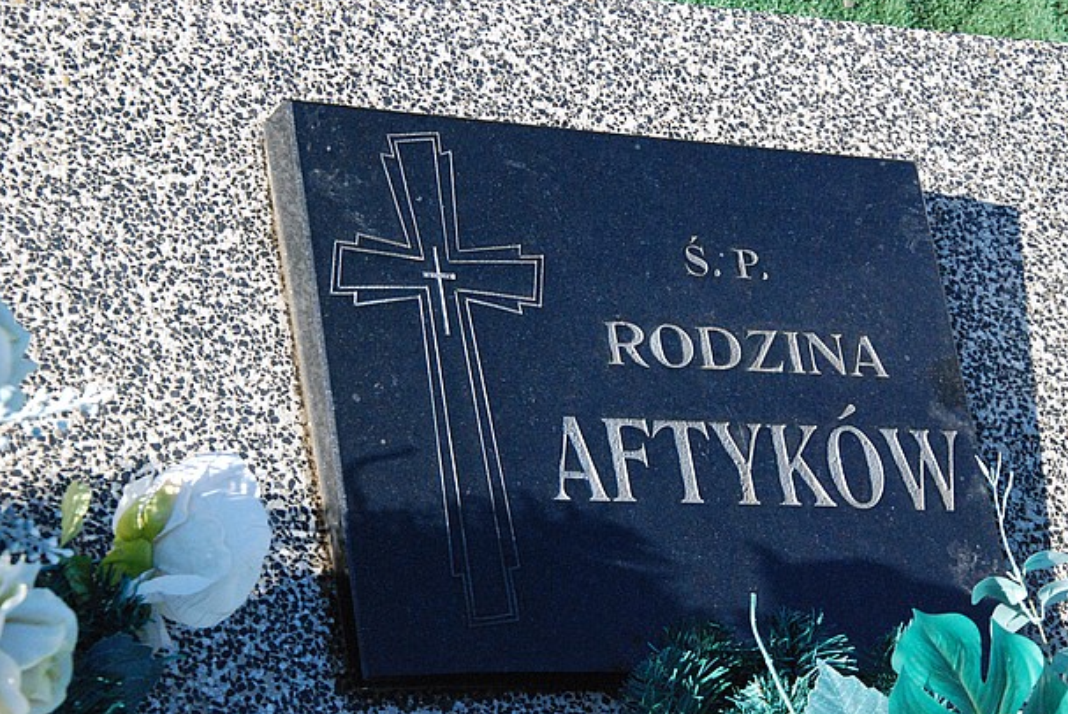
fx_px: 2910
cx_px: 561
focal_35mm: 98
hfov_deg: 20.8
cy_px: 352
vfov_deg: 14.0
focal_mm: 62
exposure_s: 1/1000
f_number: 8
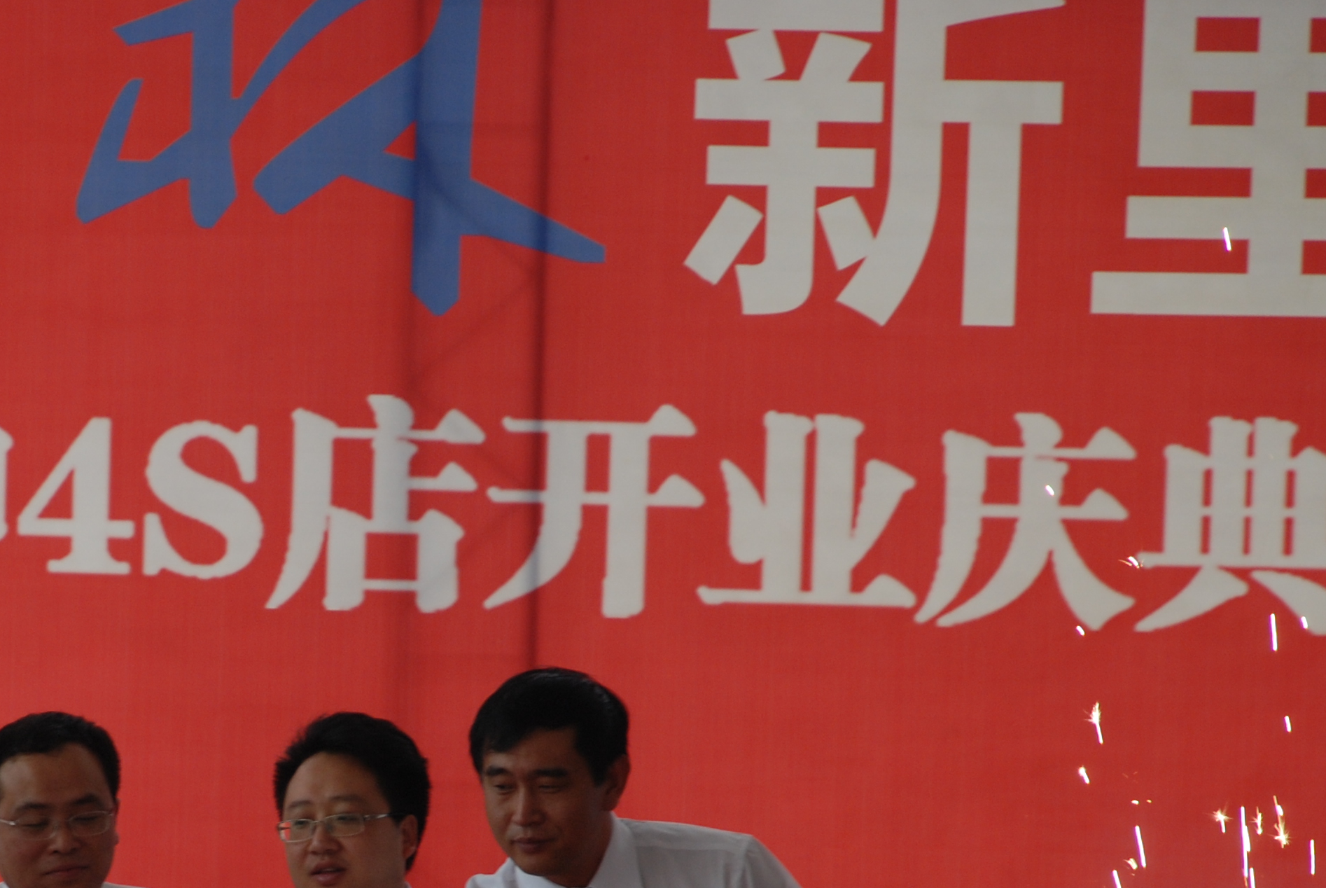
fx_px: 15268
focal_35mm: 414
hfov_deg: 5.0
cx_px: 237
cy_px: 896
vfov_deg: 3.3
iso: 200
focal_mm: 135
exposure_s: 1/200
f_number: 5.6
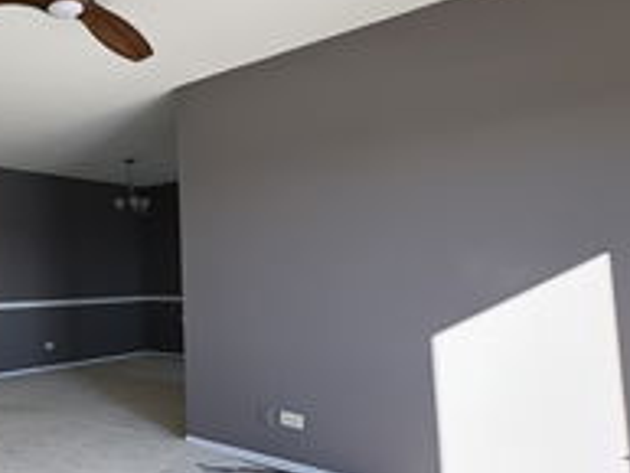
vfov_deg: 45.5
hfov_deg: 49.3
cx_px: 21
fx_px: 565
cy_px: 238
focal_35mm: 31
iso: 80
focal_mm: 2.22
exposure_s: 1/99
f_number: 2.2
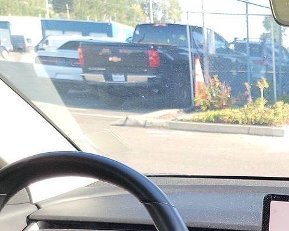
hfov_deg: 22.2
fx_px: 667
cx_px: 364
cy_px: 346
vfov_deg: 17.6
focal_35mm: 78
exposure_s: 1/59
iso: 61
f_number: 1.8
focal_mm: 6.7
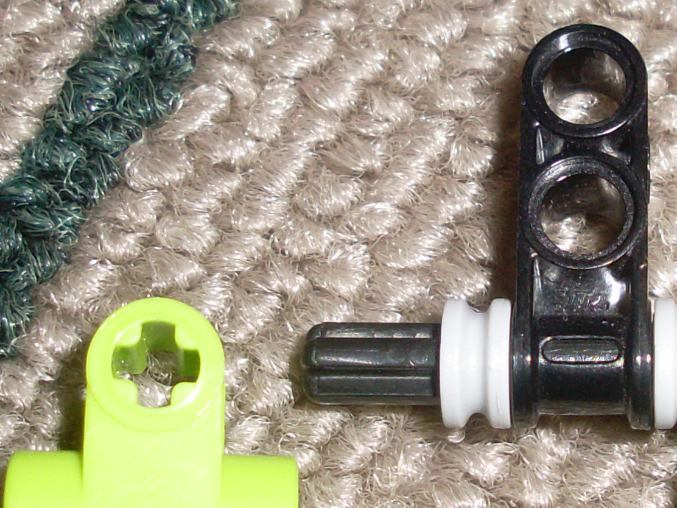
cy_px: 228
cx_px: 600
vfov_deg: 14.1
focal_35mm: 105
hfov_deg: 18.4
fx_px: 2054
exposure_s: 1/45
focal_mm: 6.3
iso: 100
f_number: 7.7
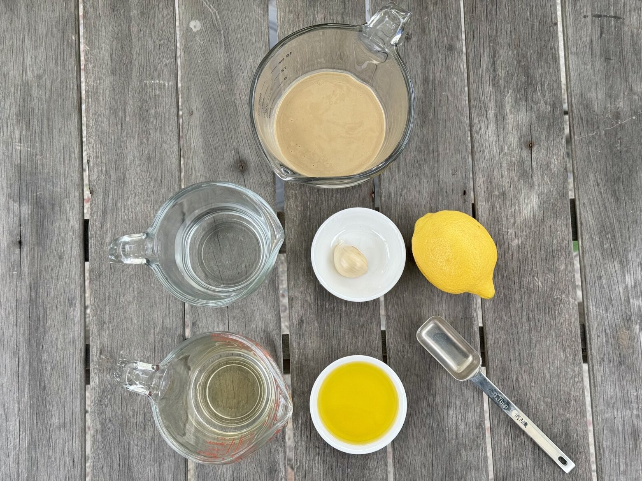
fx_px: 890
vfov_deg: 30.3
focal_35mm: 48
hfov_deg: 39.7
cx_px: 321
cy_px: 240
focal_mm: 6.76
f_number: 1.78
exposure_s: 1/323
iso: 64
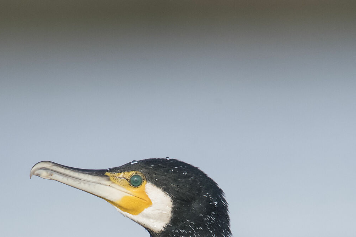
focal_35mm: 2390
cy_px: 259
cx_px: 174
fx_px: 23640
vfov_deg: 0.6
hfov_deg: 0.9
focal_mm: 1000
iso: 2000
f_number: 9
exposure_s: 1/2000
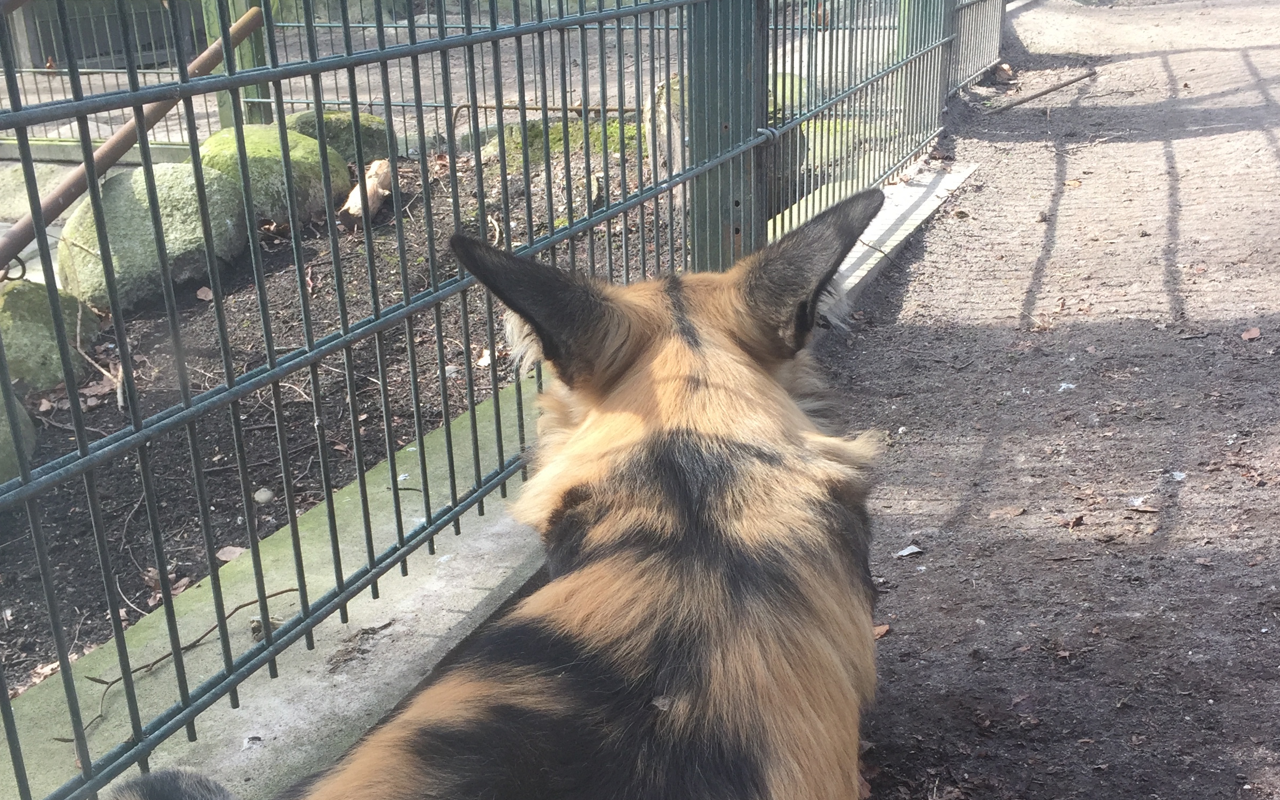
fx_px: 1465
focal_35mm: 42
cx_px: 654
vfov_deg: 30.1
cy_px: 579
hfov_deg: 47.2
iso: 32
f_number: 2.2
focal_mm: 4.15
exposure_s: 1/100
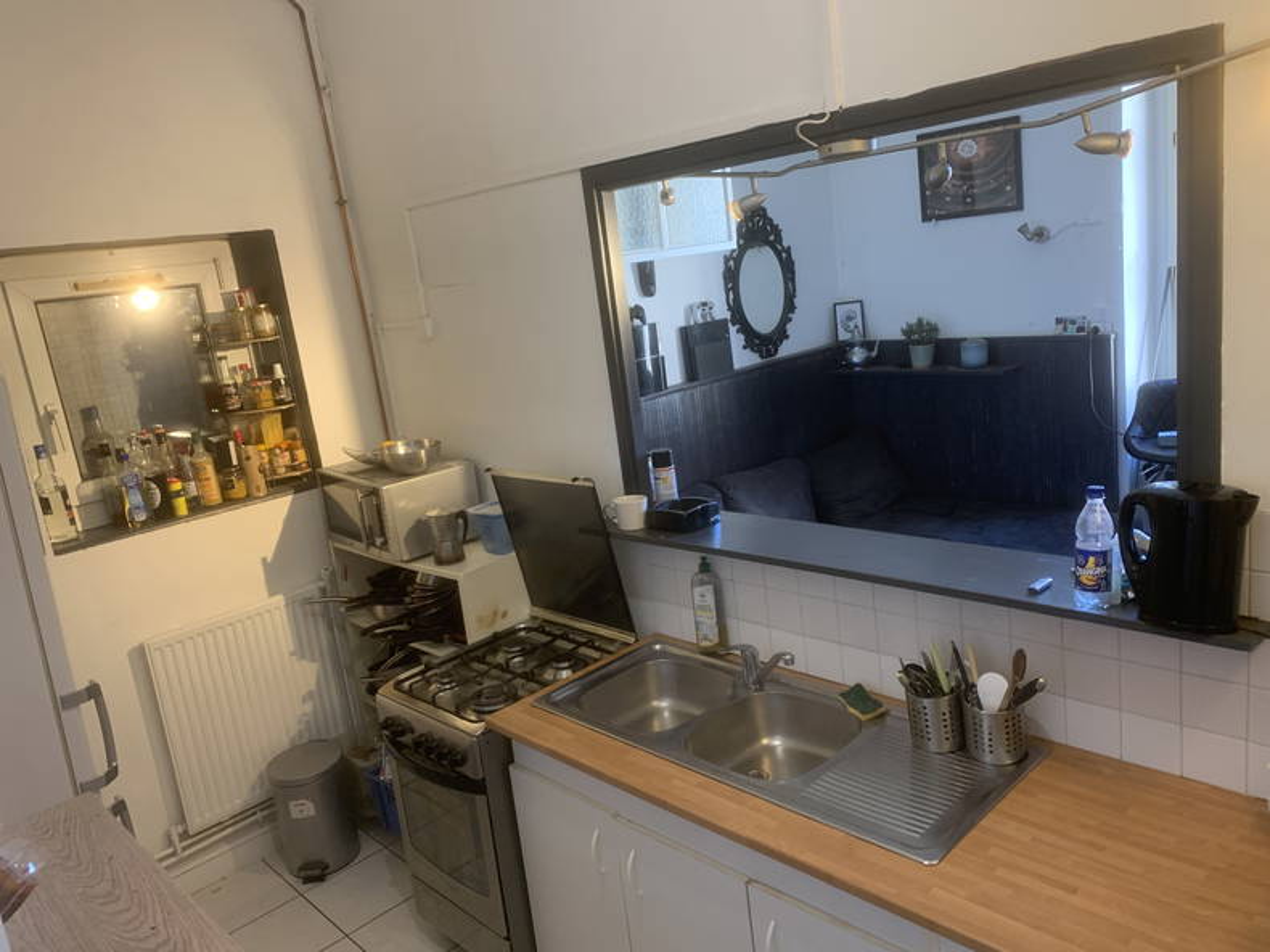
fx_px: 954
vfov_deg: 53.0
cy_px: 476
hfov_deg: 67.3
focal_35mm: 26
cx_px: 635
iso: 160
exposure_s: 1/50
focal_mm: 4.25
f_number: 1.8
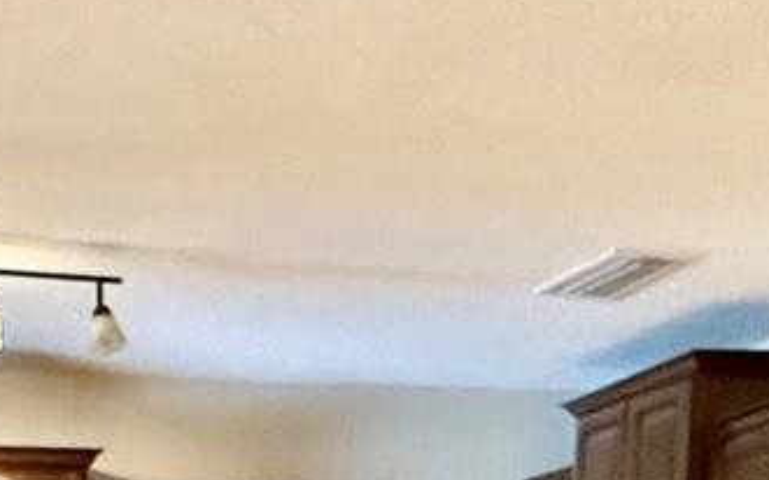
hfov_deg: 28.2
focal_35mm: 72
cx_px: 189
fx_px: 1508
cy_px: 993
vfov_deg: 14.6
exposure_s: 1/60
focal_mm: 2.22
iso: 1250
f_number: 2.2
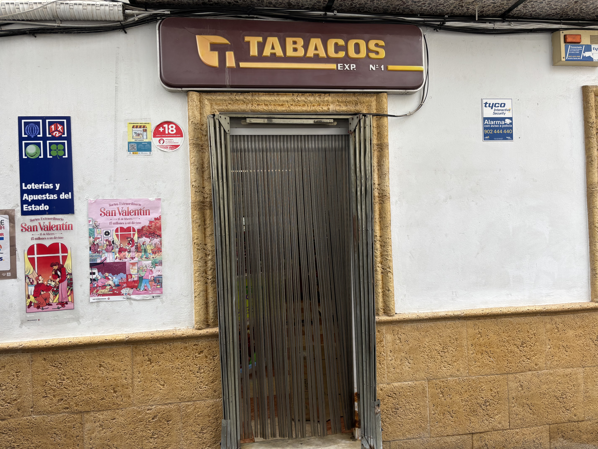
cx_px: 299
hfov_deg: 67.3
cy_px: 224
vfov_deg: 53.1
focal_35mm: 26
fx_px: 449
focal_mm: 5.96
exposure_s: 1/221
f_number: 1.6
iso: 40
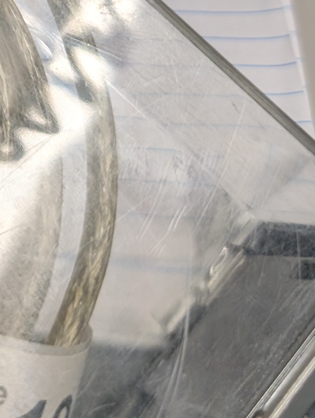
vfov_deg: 20.1
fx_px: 1101
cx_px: -229
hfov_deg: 14.5
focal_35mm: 91
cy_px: -89
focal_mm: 6.9
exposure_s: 1/120
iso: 179
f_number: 1.68
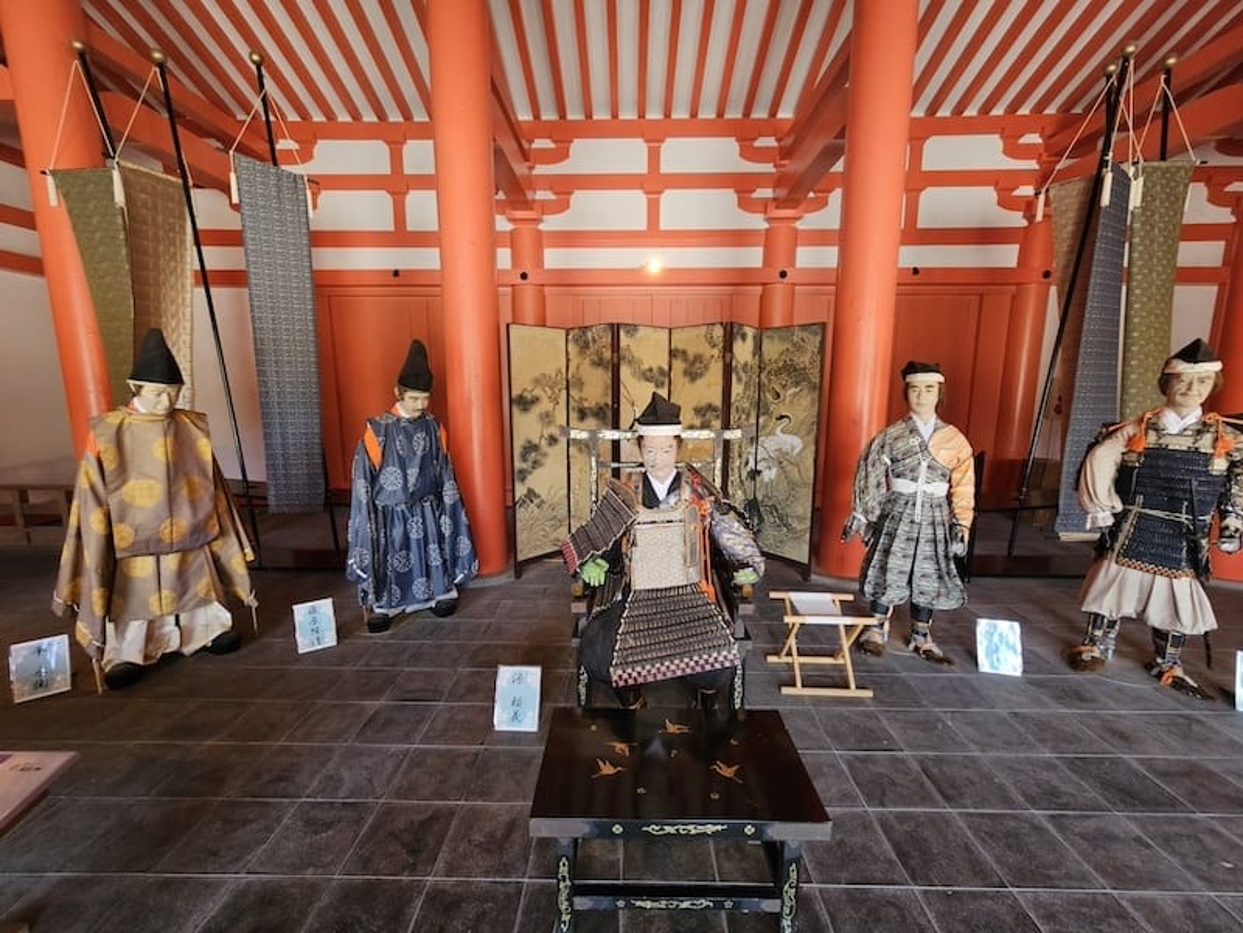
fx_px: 467
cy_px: 466
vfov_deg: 89.9
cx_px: 622
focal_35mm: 13
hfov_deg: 106.2
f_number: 2.2
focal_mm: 2.2
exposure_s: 1/50
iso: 100
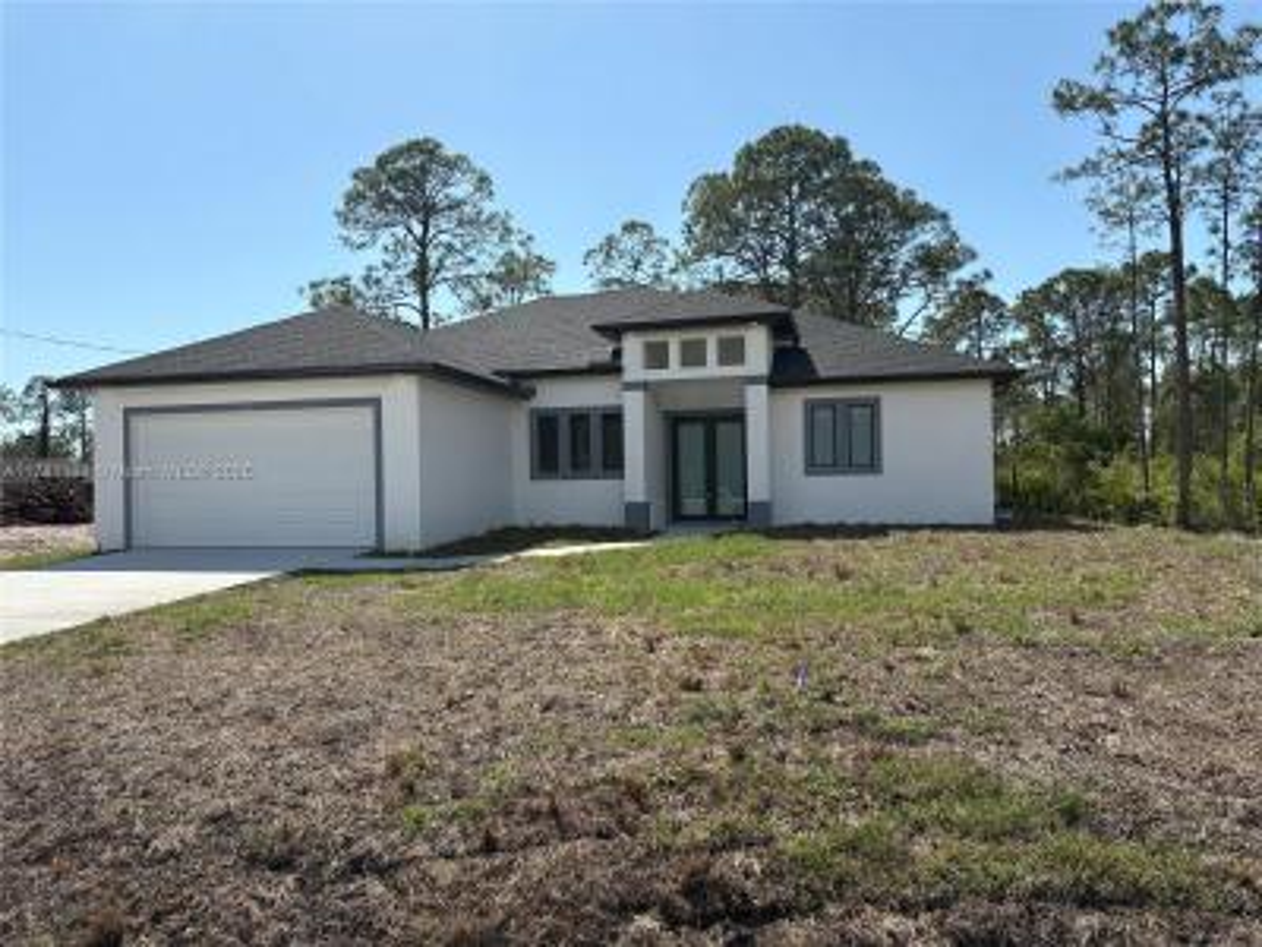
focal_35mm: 26
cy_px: 474
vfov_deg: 53.1
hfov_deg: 67.3
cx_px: 631
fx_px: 948
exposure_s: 1/3831
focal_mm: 5.96
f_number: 1.6
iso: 50
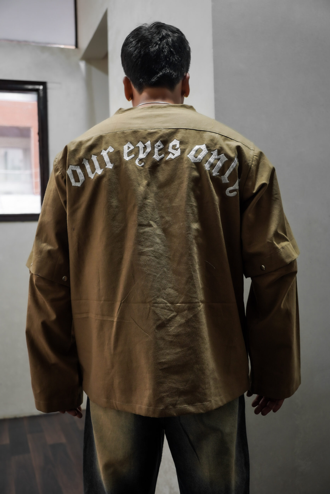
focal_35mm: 36
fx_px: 501
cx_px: 165
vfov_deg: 52.6
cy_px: 247
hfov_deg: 36.5
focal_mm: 24.3
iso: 125
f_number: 2.8
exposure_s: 1/50
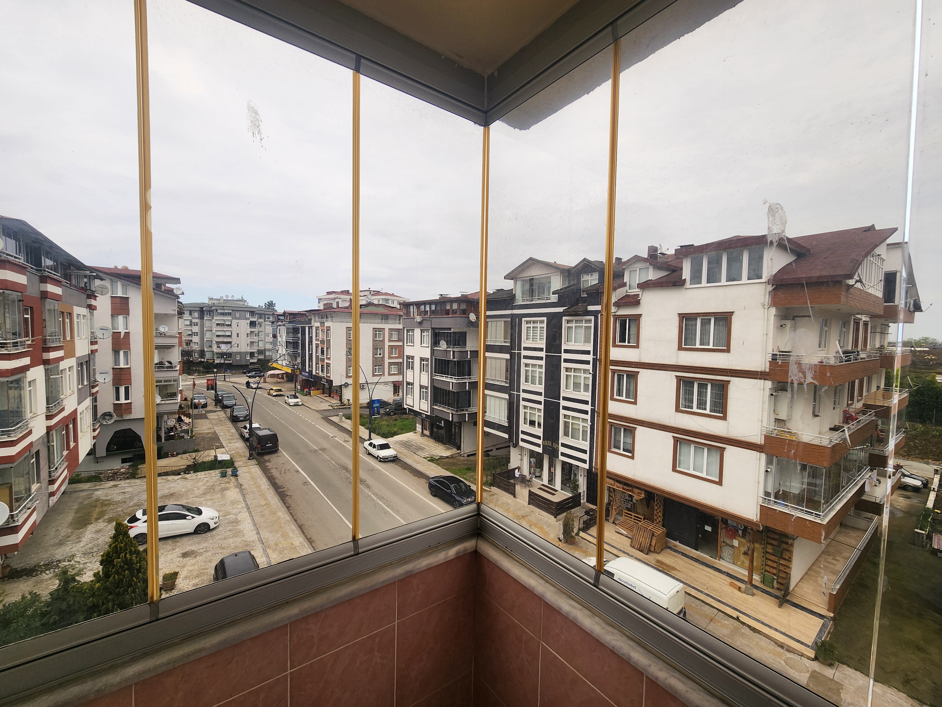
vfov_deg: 89.9
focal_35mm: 13
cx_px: 471
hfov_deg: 106.2
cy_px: 354
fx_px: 354
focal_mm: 2.2
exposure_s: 1/732
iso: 50
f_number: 2.2
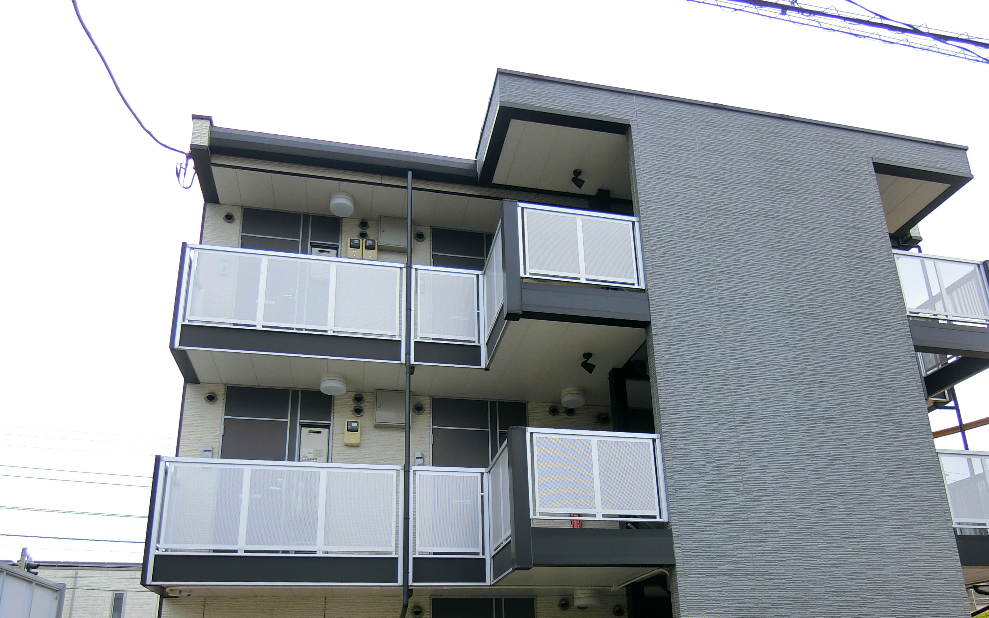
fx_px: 701
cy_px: 477
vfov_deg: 45.6
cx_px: 507
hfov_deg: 70.4
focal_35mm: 26
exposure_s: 1/320
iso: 80
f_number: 2.7
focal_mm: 4.06
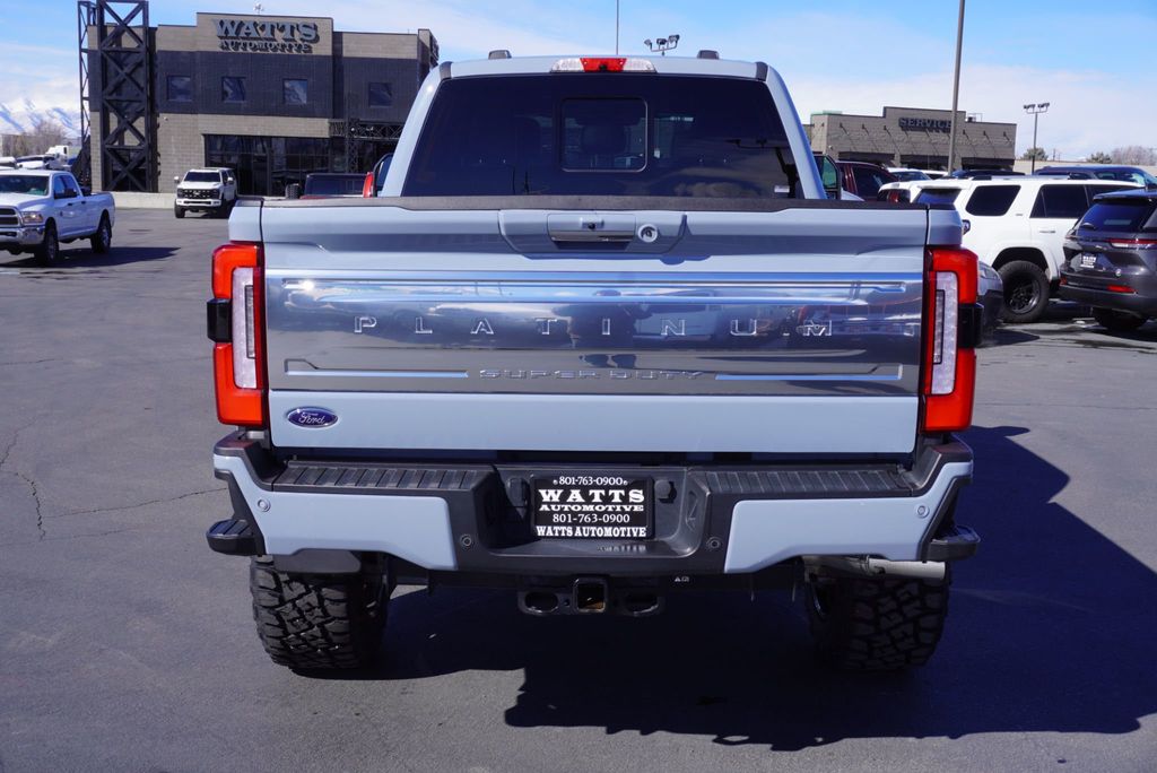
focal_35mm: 39
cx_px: 578
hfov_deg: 49.5
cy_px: 386
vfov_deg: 34.3
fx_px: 1254
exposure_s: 1/160
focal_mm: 26
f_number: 11
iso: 100
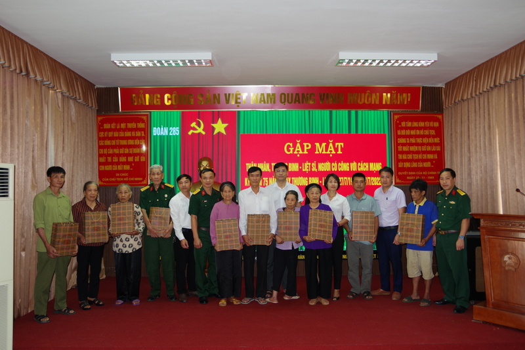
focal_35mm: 31
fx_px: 452
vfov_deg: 42.4
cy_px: 175
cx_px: 262
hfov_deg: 60.3
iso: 400
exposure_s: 1/30
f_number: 4.5
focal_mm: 21
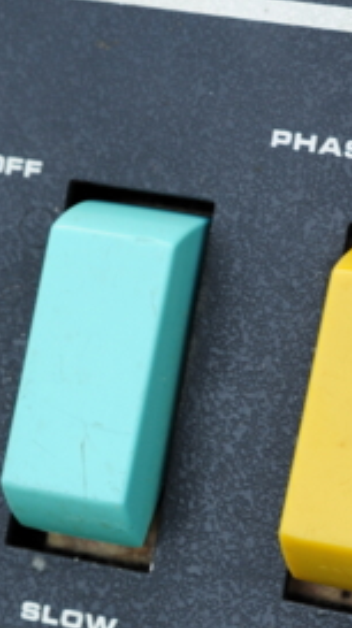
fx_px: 2812
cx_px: 400
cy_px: 495
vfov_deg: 12.7
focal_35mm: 169
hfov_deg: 7.1
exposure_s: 1/50
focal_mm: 55
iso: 400
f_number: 7.1
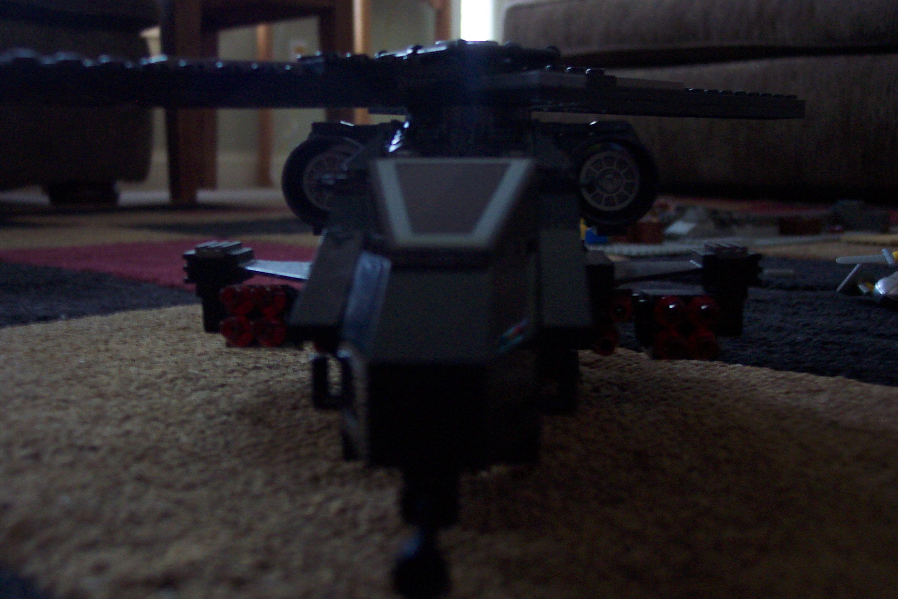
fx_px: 948
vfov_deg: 35.1
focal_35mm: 38
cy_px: 300
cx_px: 449
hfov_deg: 50.7
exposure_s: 1/8
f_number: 2.8
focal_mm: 8
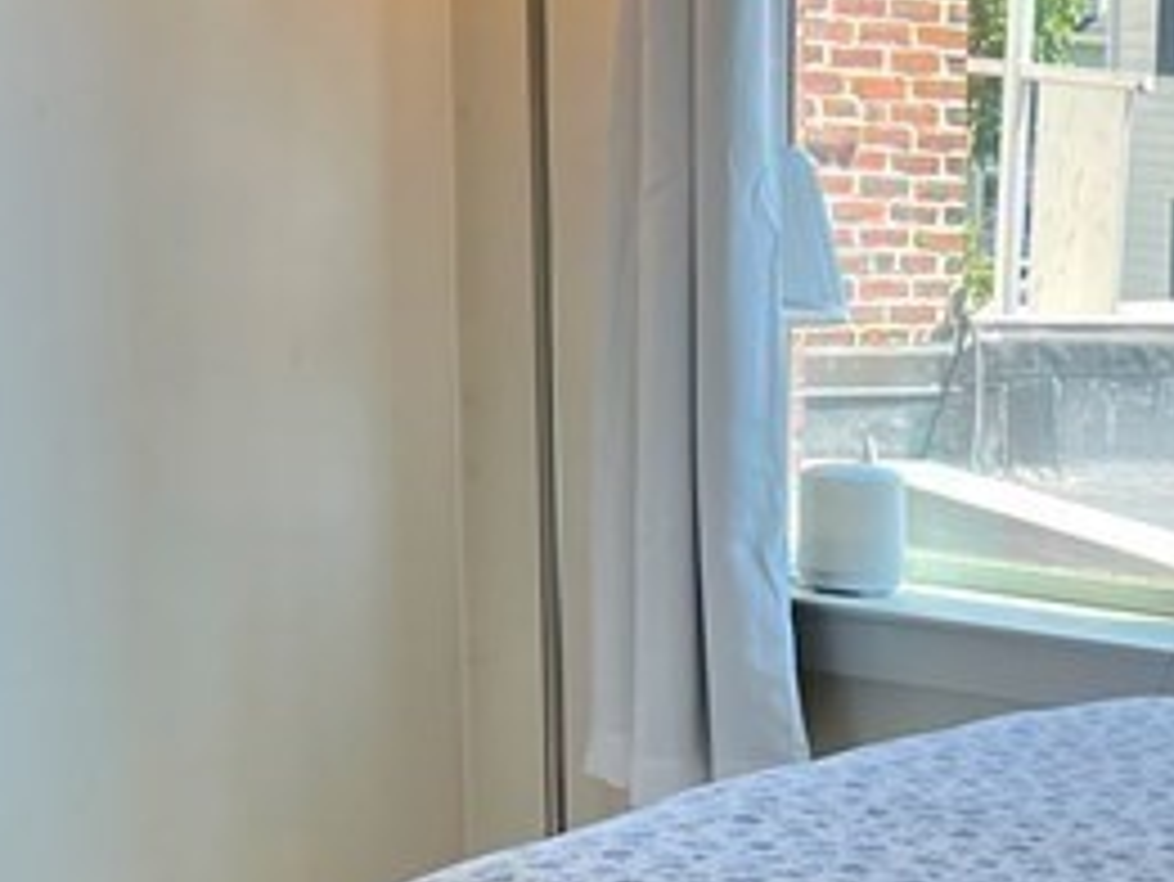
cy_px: 1210
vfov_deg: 13.9
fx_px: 3461
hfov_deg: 18.3
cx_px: 1399
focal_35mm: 102
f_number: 1.5
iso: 40
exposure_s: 1/176
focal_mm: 5.7
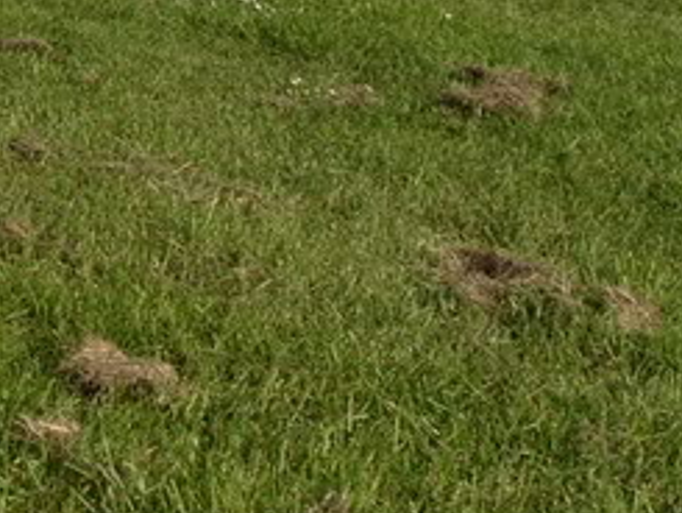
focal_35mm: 146
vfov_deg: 9.9
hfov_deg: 12.0
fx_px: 2878
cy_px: -251
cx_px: -674
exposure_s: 1/500
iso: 80
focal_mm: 7.8
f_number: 6.3
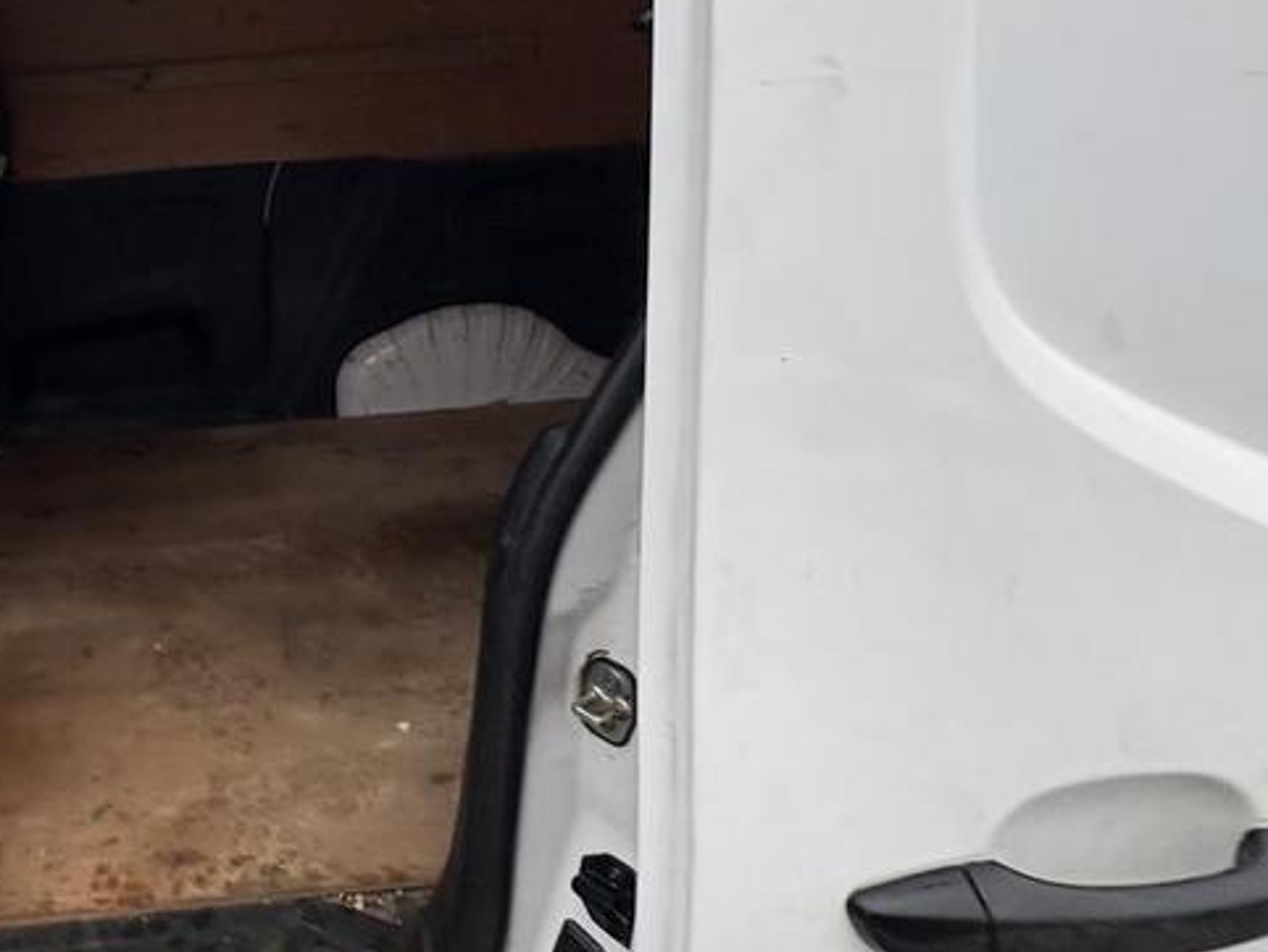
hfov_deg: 60.5
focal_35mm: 26
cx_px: 213
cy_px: 363
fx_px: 953
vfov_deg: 52.6
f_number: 2.2
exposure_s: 1/99
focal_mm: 2.22
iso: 80
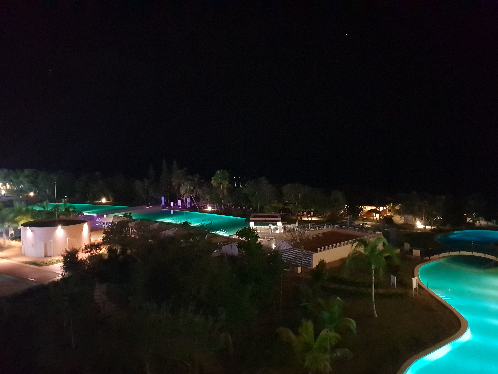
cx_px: 249
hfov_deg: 67.3
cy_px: 187
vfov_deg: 53.1
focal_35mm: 26
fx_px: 374
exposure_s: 1/4
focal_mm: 4.3
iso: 1250
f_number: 1.5
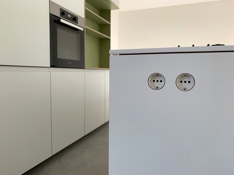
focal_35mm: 26
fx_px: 176
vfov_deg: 53.1
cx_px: 117
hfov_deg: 67.3
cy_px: 88
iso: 50
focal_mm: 4.25
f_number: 1.8
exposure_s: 1/121
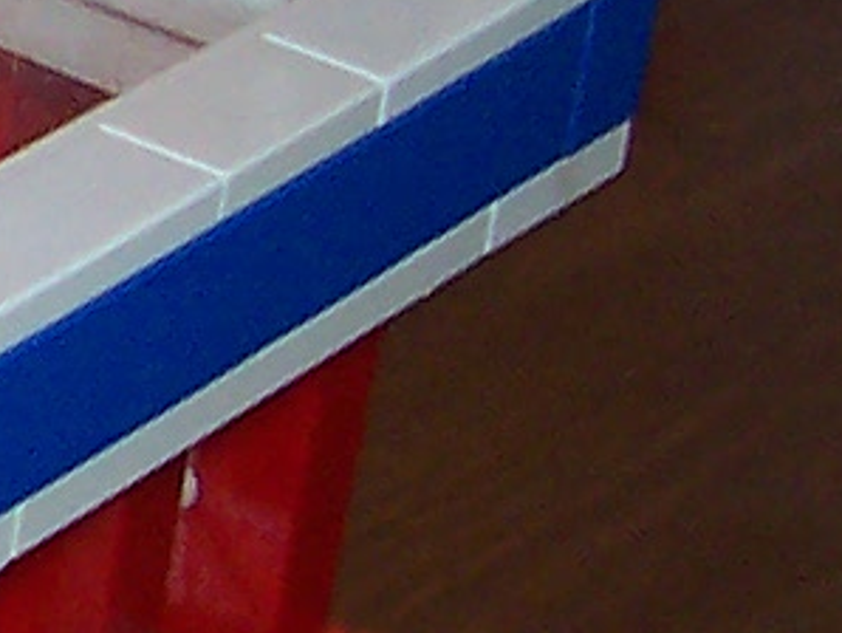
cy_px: 189
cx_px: -1464
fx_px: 6135
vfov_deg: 5.9
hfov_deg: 7.2
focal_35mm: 252
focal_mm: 5.6
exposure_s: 1/60
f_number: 2.8
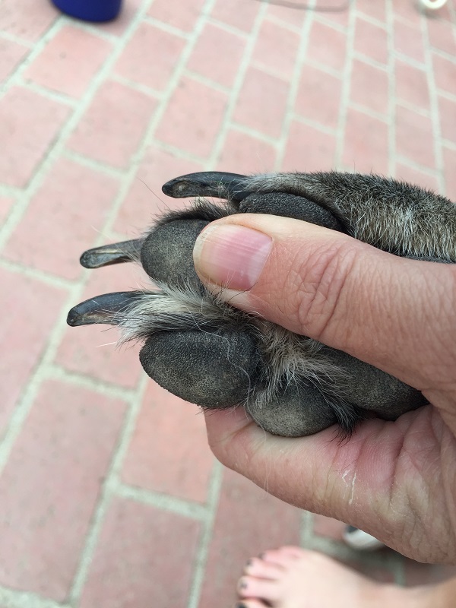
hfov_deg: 48.2
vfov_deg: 61.7
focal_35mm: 29
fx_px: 509
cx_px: 228
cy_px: 304
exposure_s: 1/264
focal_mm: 4.15
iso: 32
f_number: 2.2
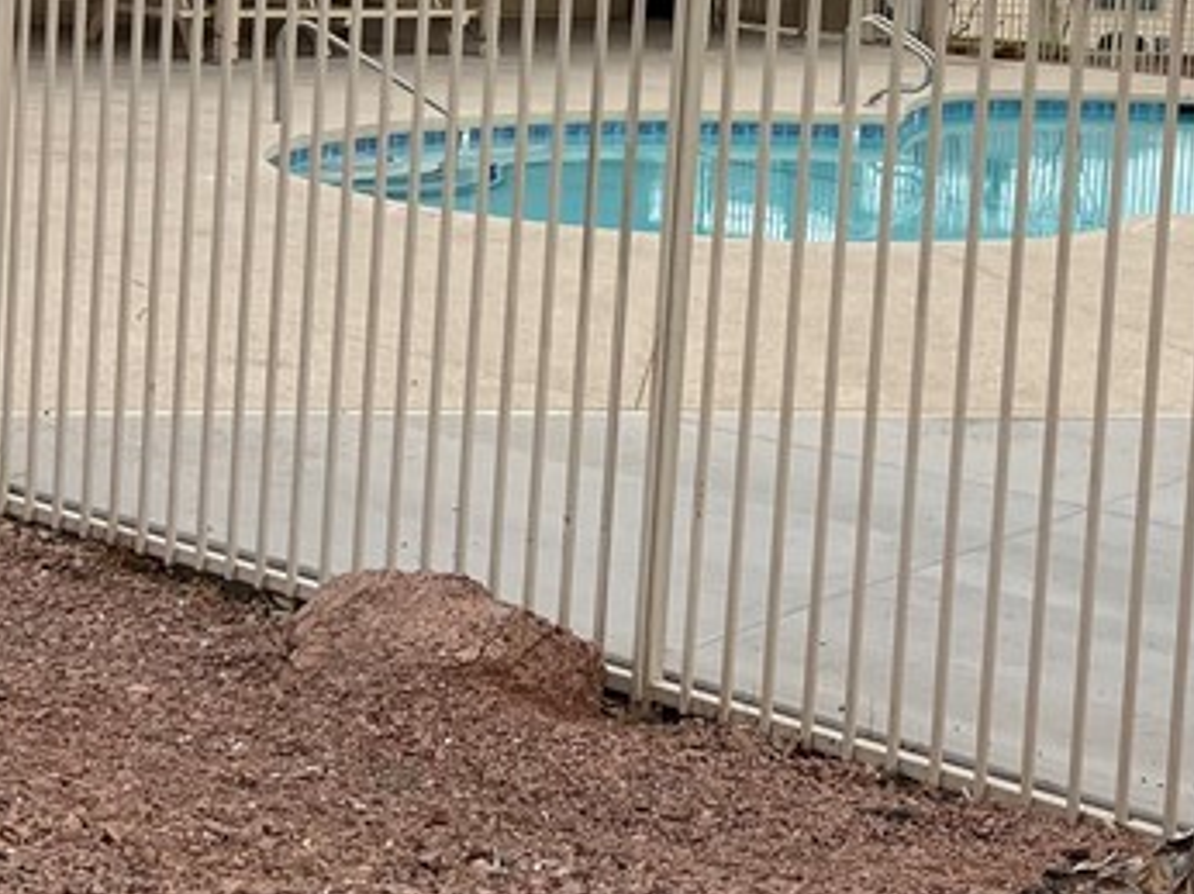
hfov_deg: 24.9
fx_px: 2654
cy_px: 21
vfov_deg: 18.7
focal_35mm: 77
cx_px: 949
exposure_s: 1/3968
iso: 50
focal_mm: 5.7
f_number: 1.5
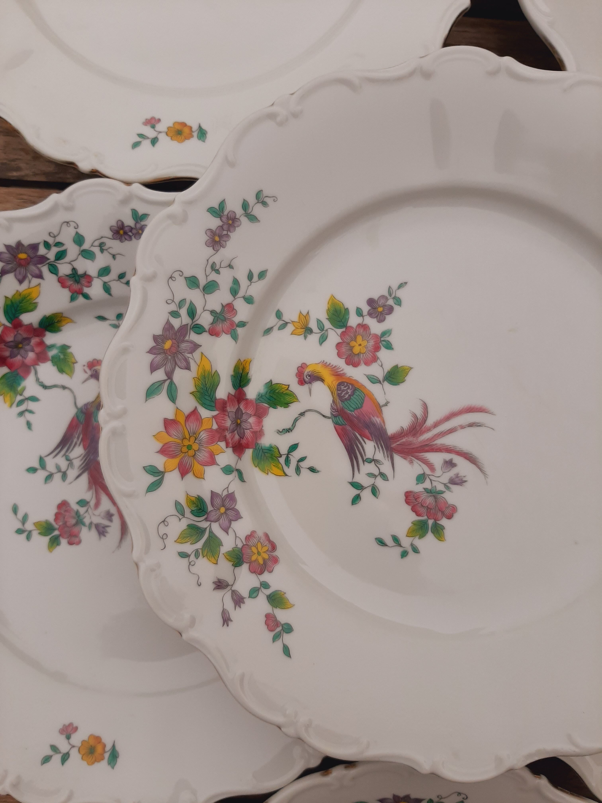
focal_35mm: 26
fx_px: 603
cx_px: 301
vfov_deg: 67.3
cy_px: 402
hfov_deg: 53.1
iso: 40
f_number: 1.7
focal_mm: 3.93
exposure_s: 1/705
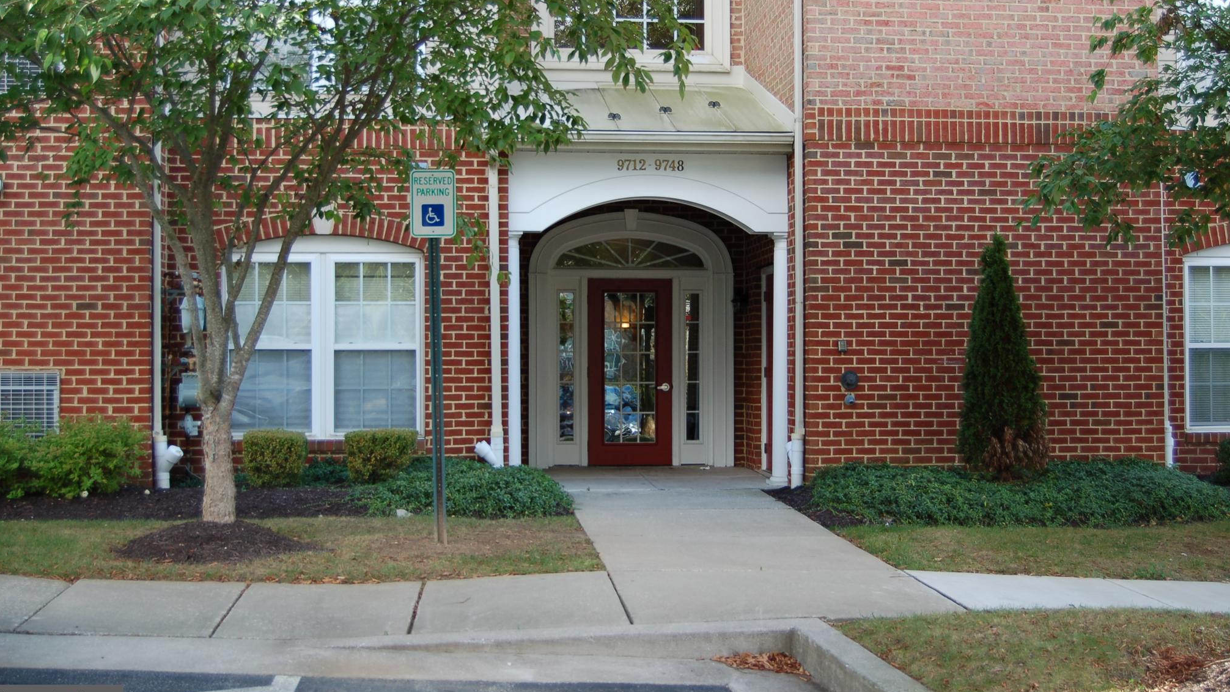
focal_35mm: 50
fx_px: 1616
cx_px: 614
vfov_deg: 24.2
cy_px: 313
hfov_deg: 41.7
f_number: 4.5
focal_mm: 31
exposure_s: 1/125
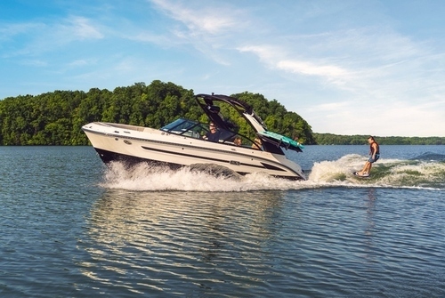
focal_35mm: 37
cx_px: 222
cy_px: 149
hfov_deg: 52.2
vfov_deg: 36.3
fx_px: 454
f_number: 6.3
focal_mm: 36.7
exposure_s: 1/640
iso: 100
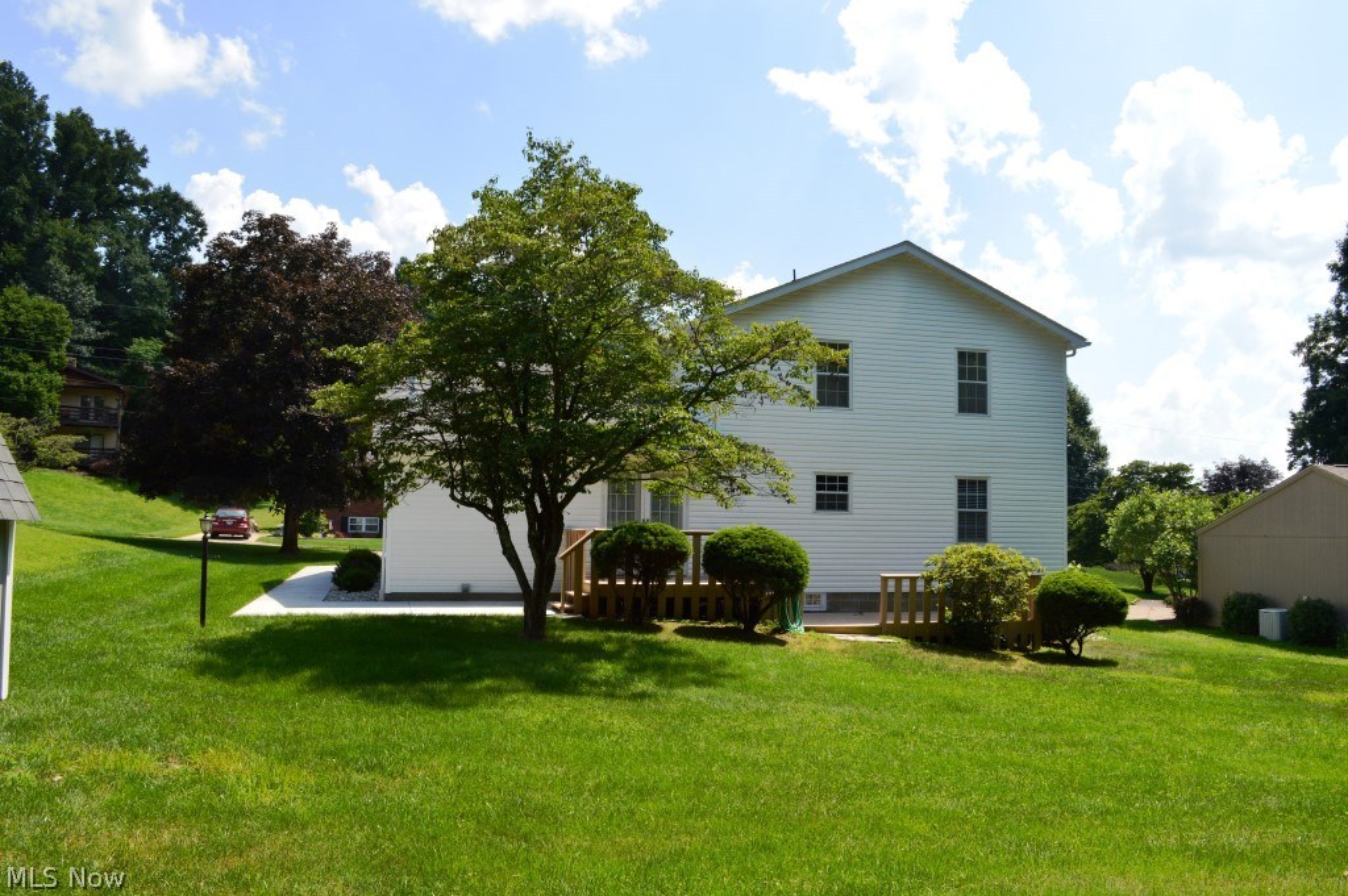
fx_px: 1010
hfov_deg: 67.4
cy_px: 448
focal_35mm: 27
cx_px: 674
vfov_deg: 47.9
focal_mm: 18
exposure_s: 1/400
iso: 400
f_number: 11
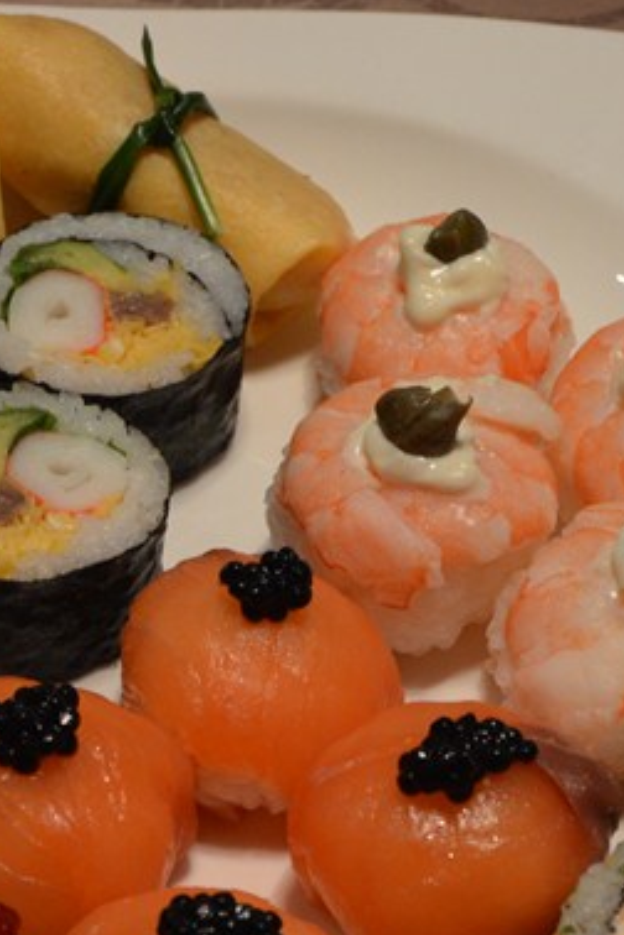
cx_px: 17
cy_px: 732
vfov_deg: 10.9
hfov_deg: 7.3
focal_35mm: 188
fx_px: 4882
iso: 400
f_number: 4.5
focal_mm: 35
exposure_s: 1/80
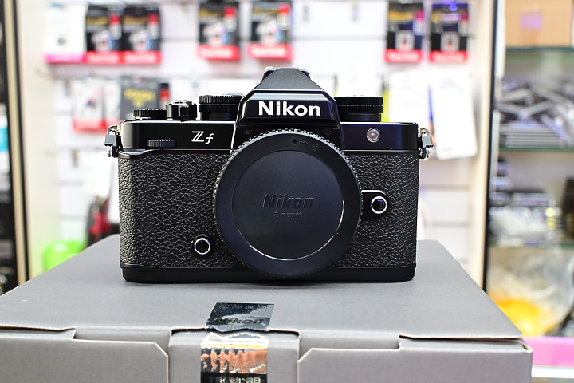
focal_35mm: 38
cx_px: 287
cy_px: 192
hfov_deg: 51.3
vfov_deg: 35.5
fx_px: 598
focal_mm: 25
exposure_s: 1/40
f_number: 5.3
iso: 1000
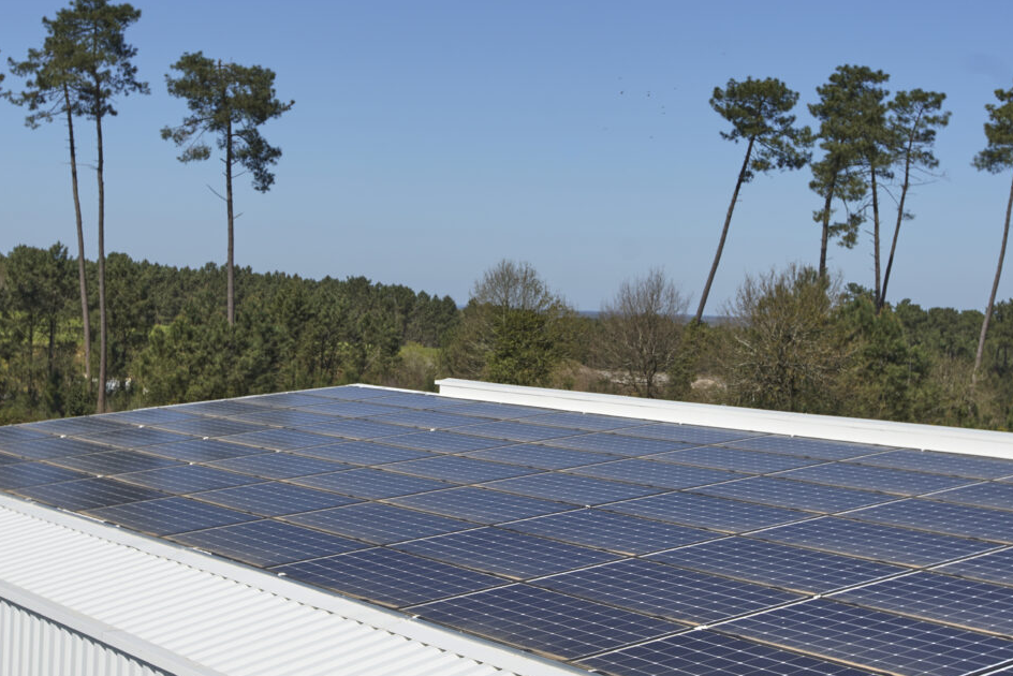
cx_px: 487
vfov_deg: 22.6
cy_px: 319
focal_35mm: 60
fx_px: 1689
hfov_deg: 33.4
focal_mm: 35
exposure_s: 1/640
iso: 100
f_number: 6.3
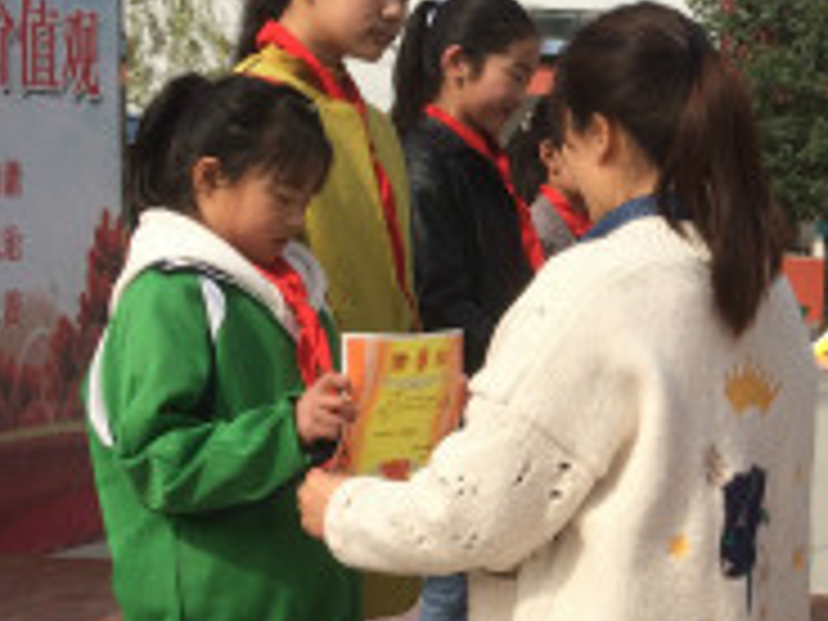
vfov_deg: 18.6
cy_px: 416
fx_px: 1890
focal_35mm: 79
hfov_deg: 22.8
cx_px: 976
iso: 32
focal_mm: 4.15
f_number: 2.2
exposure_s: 1/2415
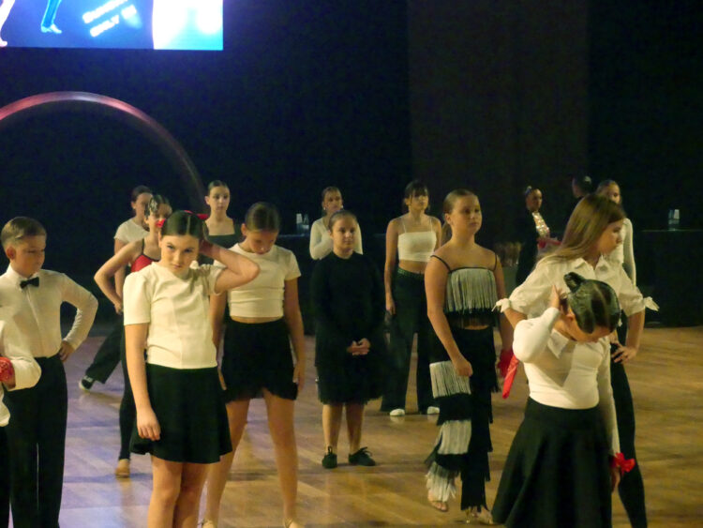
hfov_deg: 18.9
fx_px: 2113
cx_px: 352
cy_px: 264
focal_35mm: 104
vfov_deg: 14.2
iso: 3200
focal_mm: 18.7
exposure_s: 1/60
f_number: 2.8
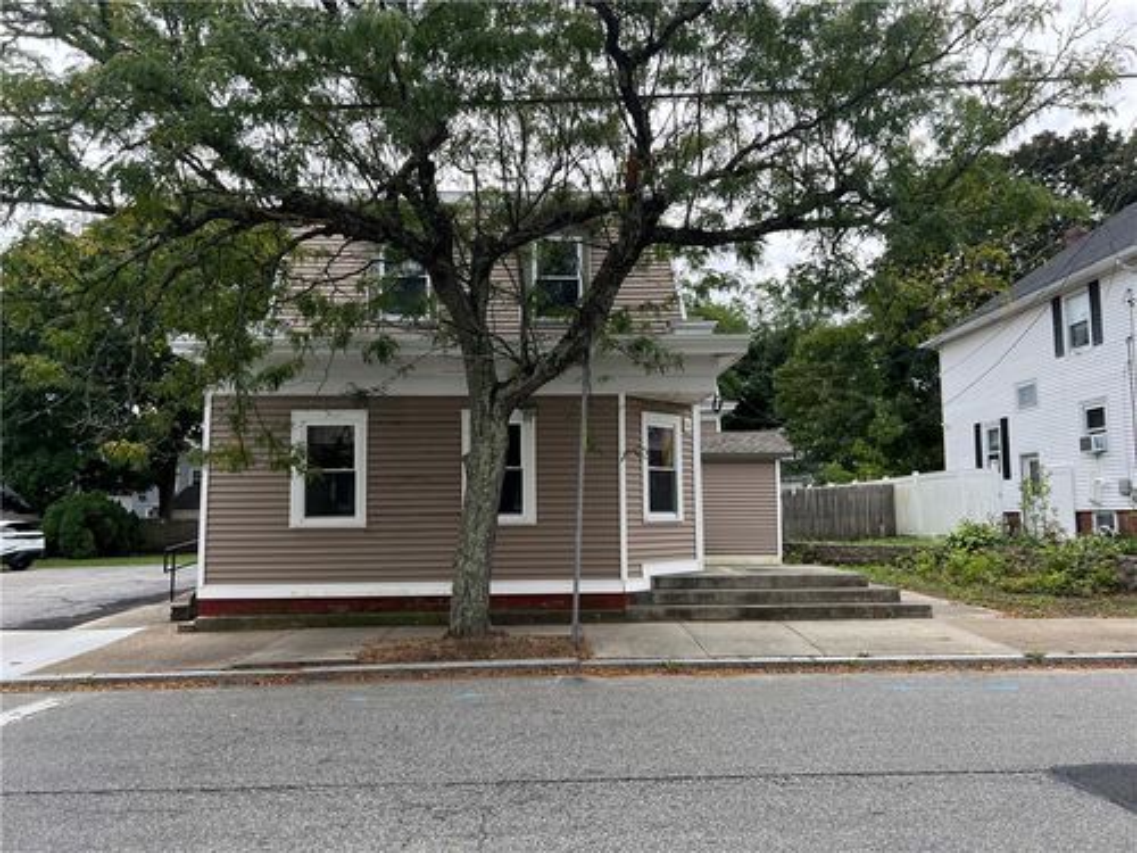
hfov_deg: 67.3
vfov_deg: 53.1
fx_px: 854
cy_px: 426
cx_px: 568
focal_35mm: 26
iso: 50
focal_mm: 5.7
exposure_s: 1/957
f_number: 1.5
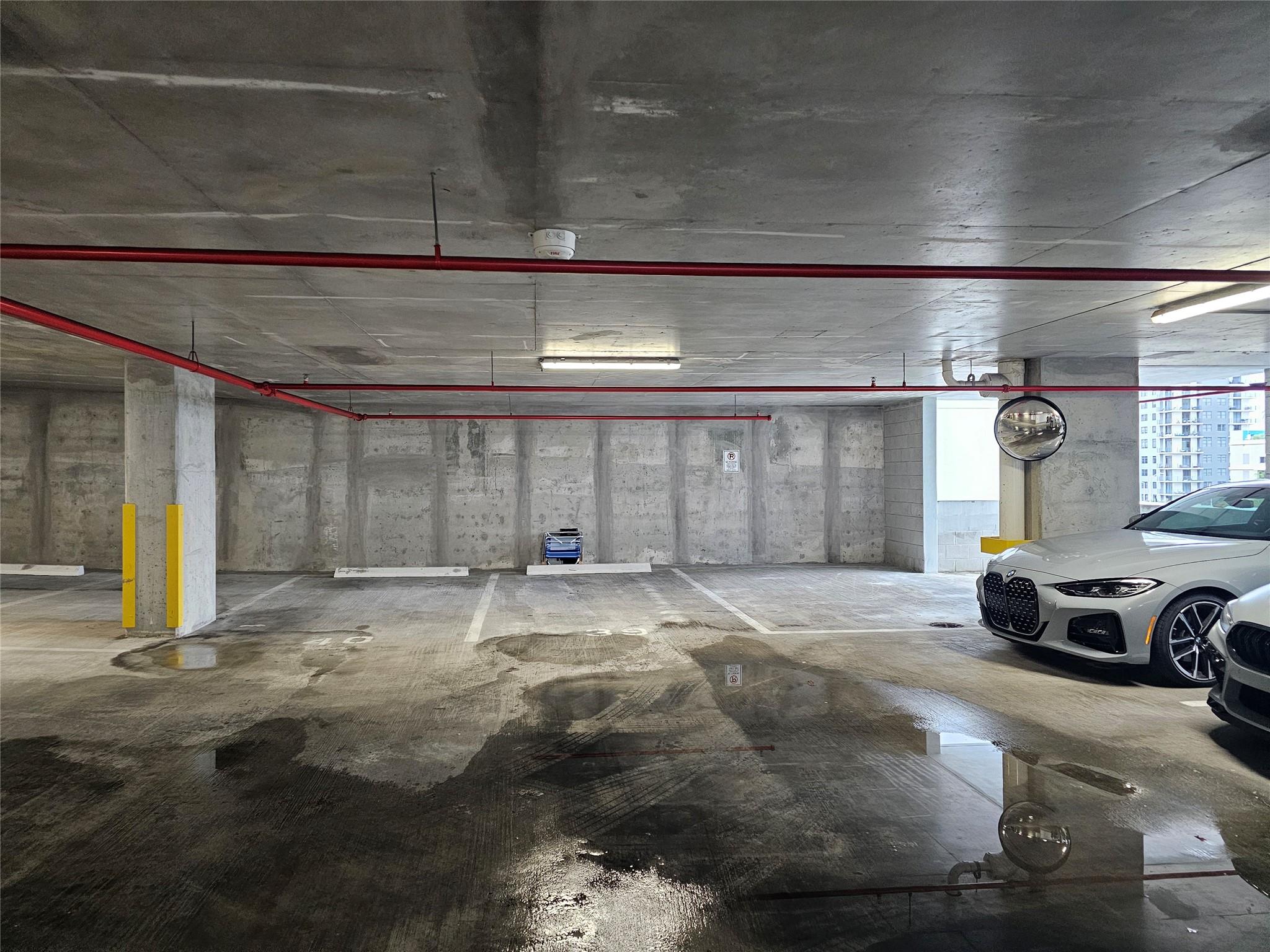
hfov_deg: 73.9
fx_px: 844
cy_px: 476
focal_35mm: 23
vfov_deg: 58.9
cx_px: 635
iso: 800
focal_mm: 6.3
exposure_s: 1/120
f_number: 1.7
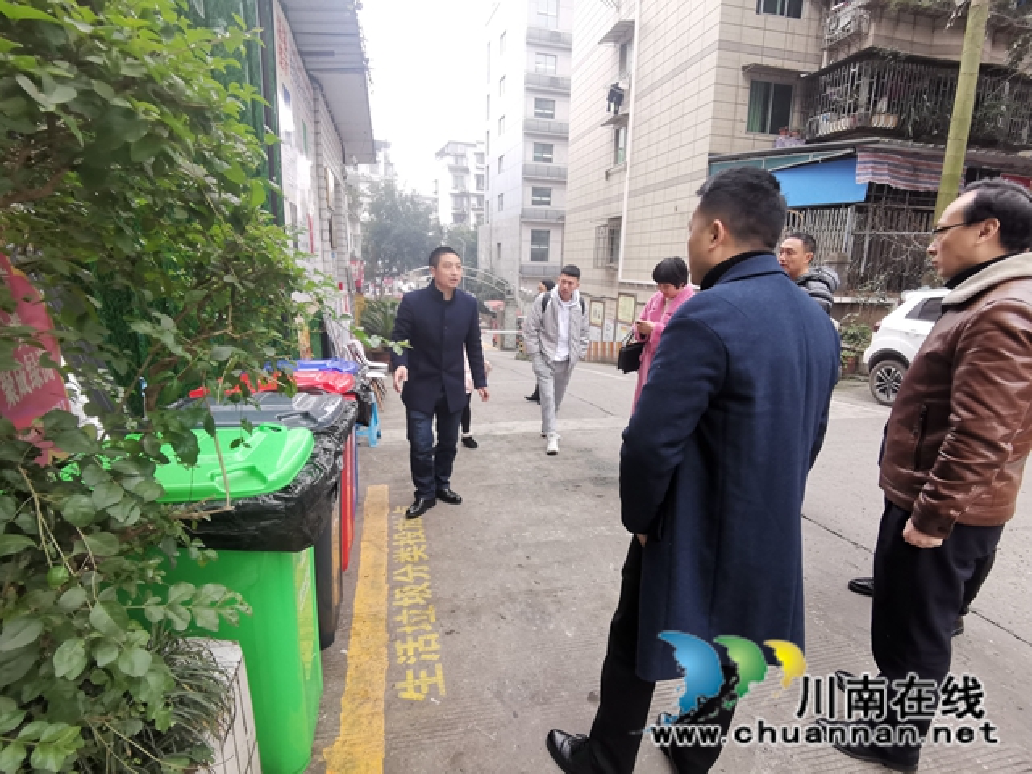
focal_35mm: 17
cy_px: 387
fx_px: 507
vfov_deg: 74.7
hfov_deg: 91.0
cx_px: 516
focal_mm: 2.26
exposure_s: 1/100
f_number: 2.2
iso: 125
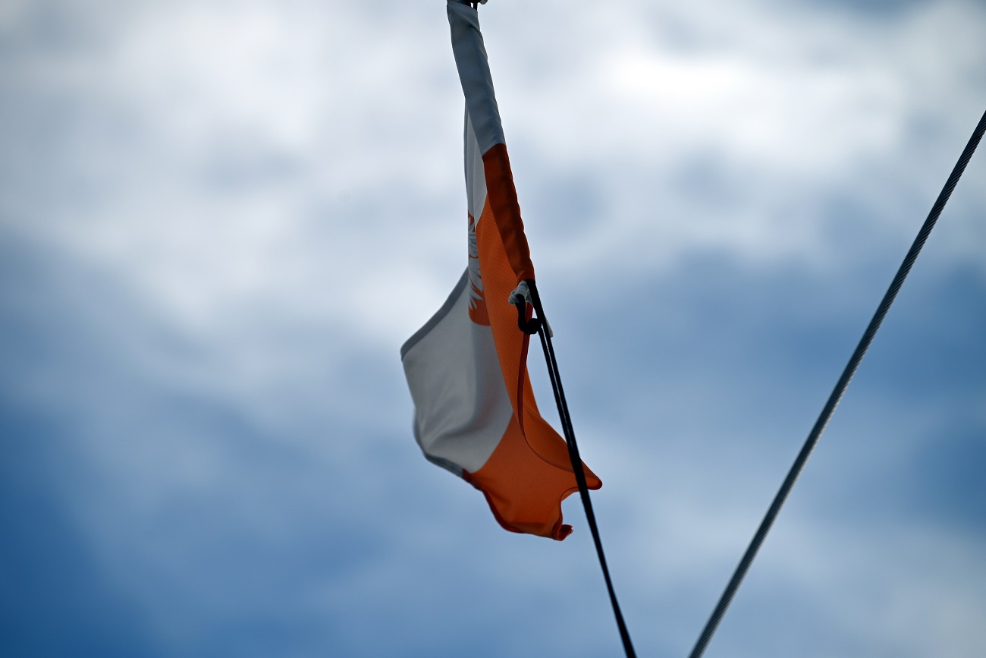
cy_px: 329
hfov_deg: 13.2
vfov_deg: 8.9
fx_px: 4245
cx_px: 493
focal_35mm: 155
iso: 100
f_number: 7.1
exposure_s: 1/1600
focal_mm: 155
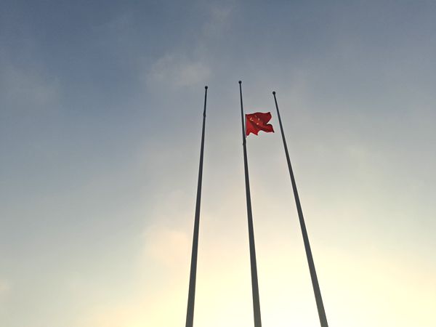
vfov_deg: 45.4
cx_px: 218
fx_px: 390
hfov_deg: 58.4
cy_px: 164
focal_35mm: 31
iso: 40
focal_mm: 4.73
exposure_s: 1/2169
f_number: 2.2
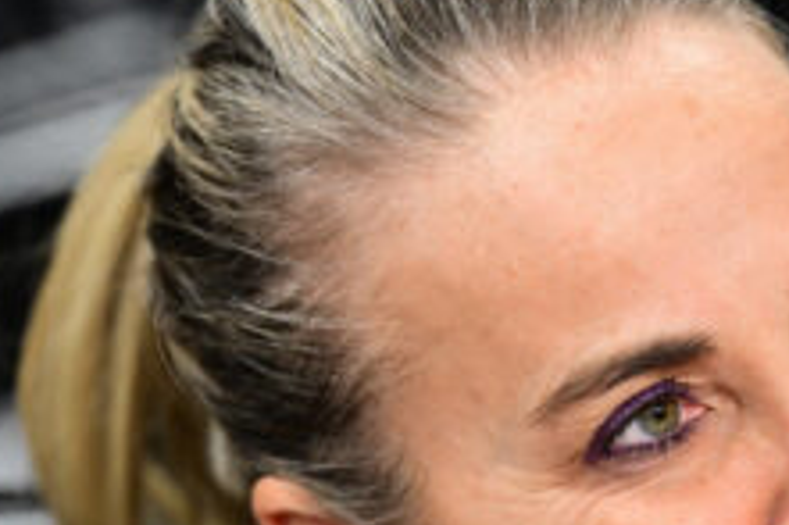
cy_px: 470
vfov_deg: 3.7
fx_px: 8147
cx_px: 561
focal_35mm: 372
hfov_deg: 5.5
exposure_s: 1/1000
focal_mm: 130
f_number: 2.8
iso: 2000
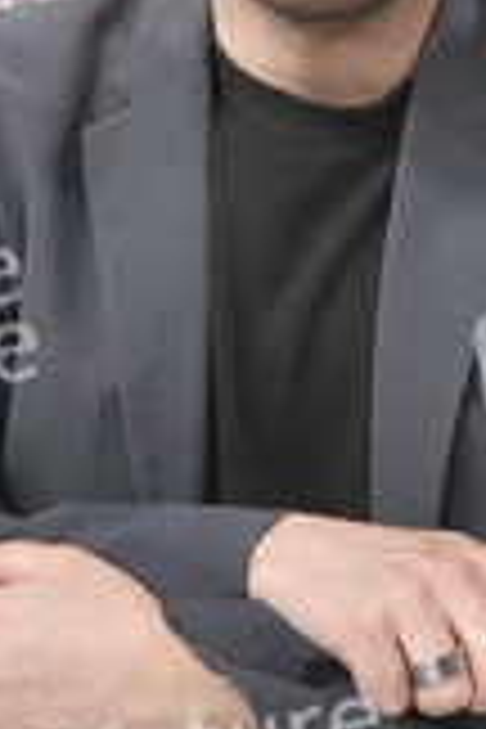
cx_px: 297
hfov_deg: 14.5
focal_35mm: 94
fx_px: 1903
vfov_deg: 21.4
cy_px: 130
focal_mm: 38
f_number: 6.3
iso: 2000
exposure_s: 1/200
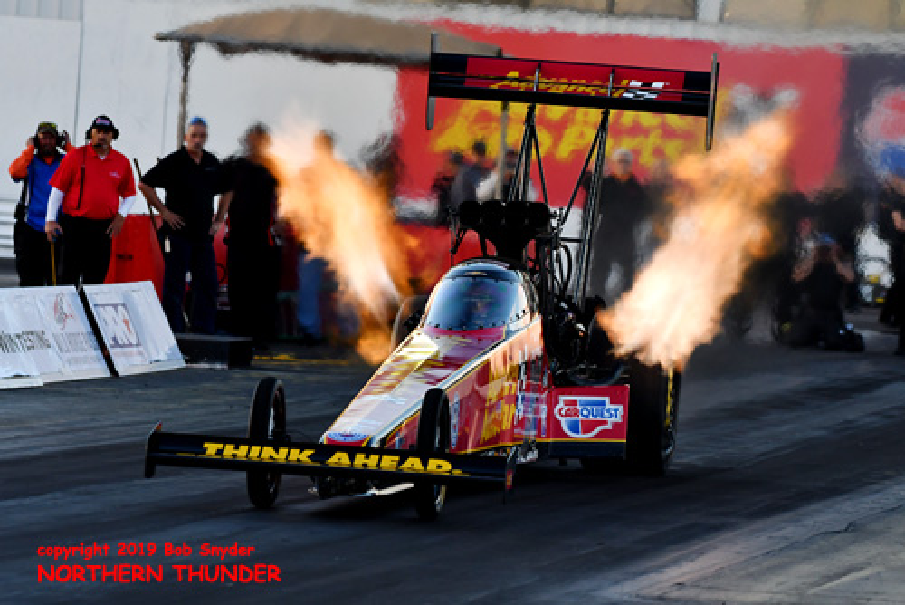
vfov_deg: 4.6
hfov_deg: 6.9
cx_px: 452
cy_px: 302
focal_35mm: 300
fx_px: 7546
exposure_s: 1/800
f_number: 5.6
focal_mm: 200
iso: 800
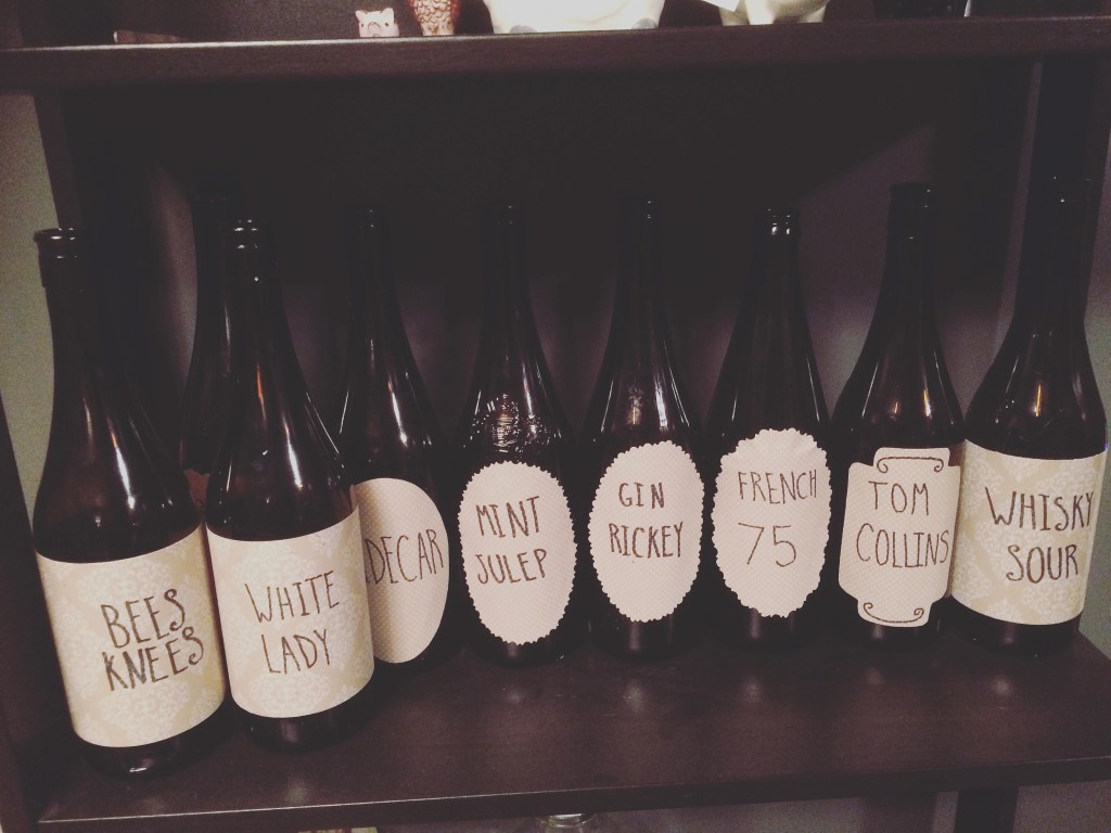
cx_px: 556
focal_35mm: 29
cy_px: 416
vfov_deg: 48.2
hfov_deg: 61.7
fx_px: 931
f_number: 2.2
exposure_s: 1/15
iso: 400
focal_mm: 4.15
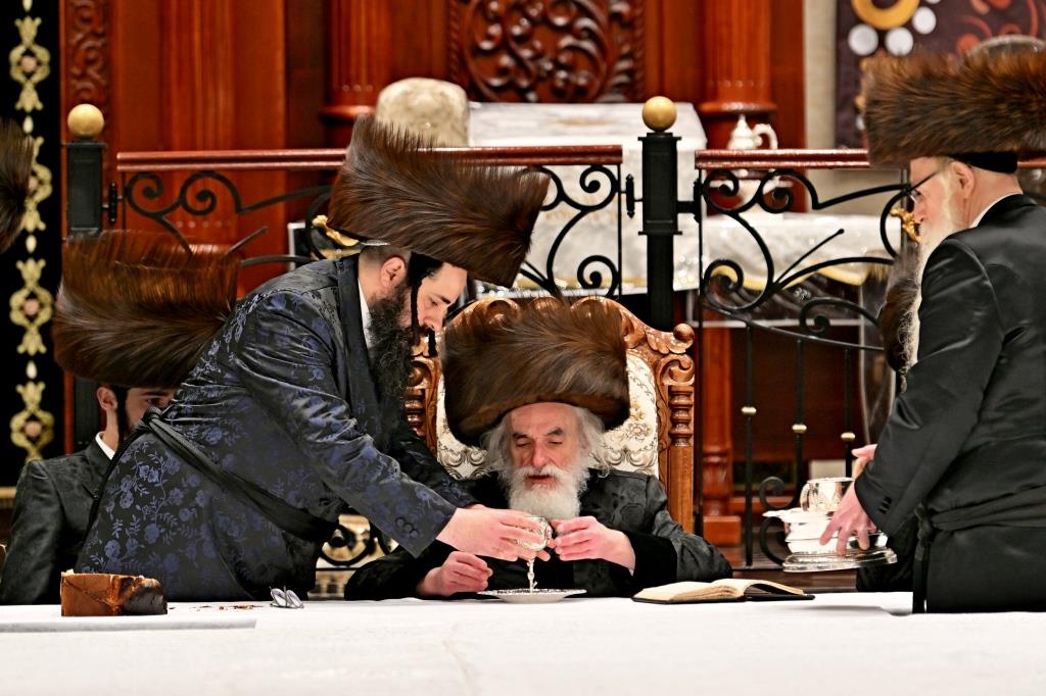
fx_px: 7174
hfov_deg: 8.3
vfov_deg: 5.6
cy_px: 348
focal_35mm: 247
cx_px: 523
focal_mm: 165
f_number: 2.8
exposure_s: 1/400
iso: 320
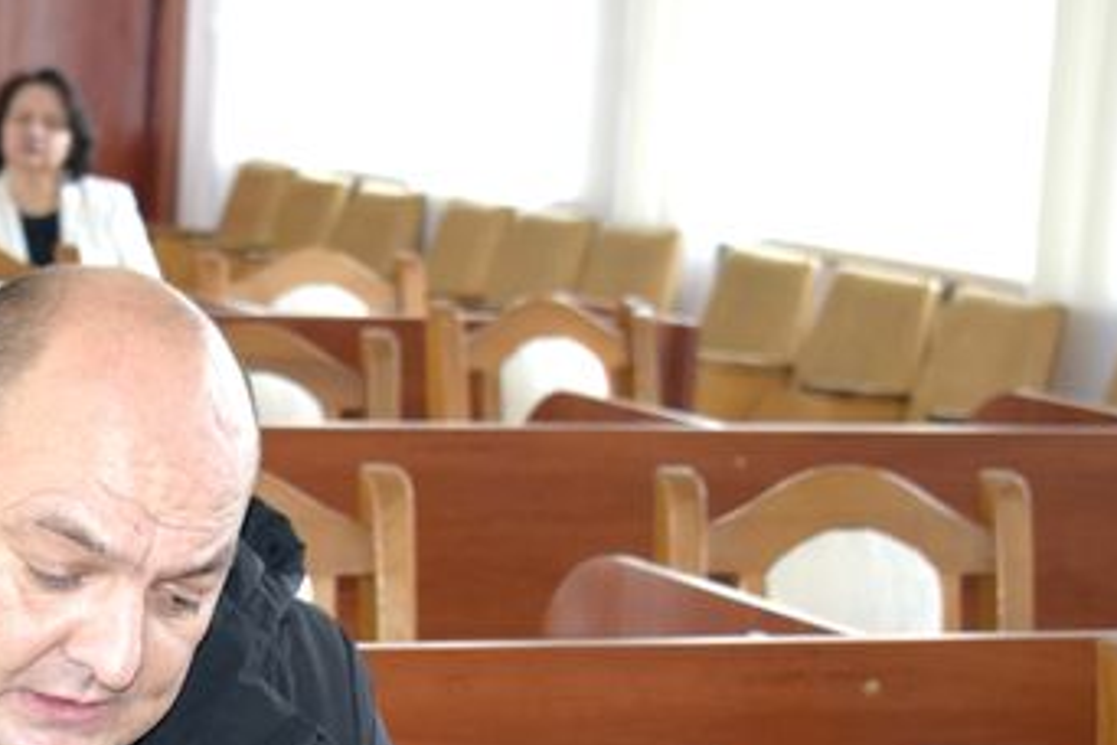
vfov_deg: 10.9
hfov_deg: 16.1
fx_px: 3878
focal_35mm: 125
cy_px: 673
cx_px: 52
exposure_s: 1/60
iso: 2000
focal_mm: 38
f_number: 4.8
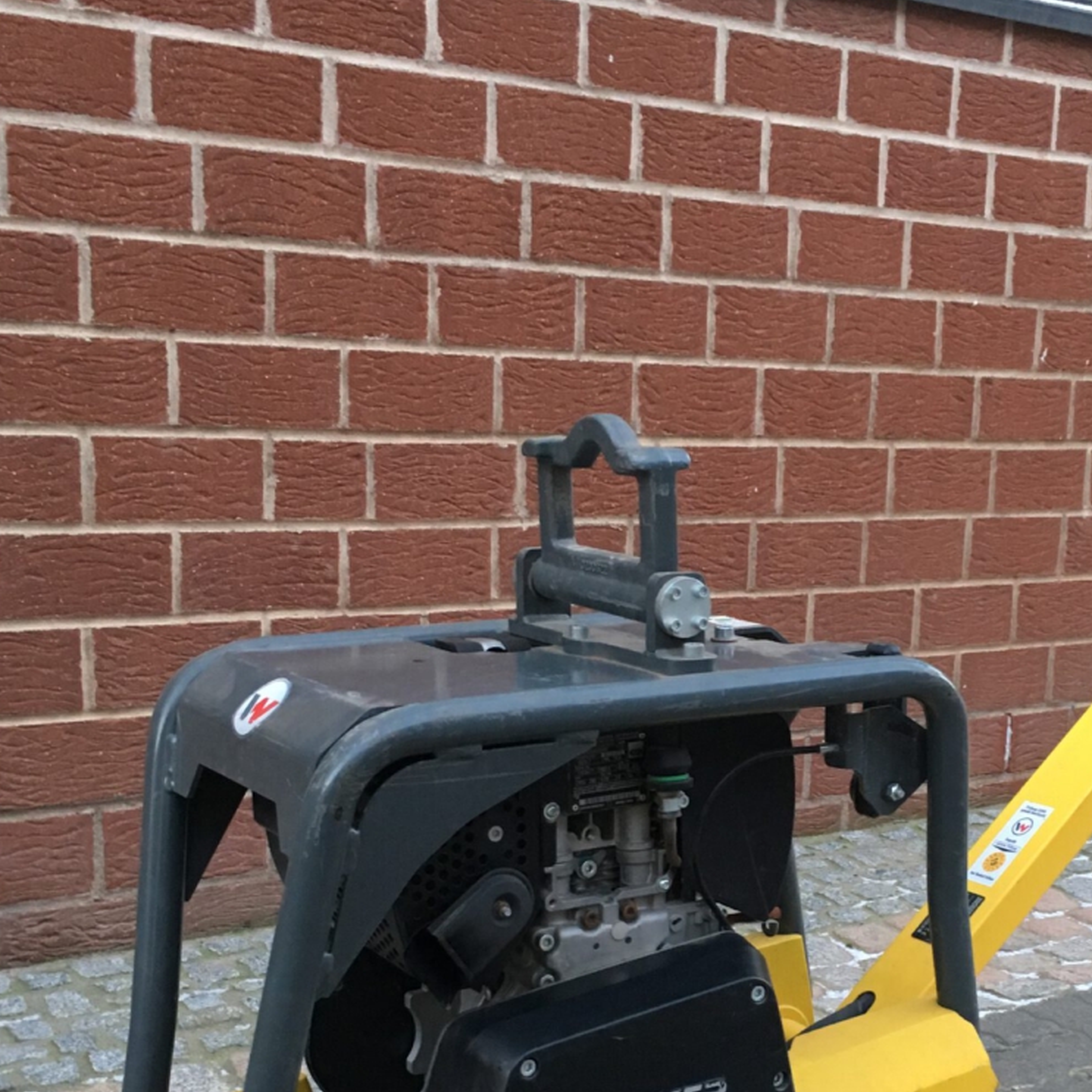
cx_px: 763
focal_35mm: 53
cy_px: 811
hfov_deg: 31.8
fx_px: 1892
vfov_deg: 31.7
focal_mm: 4.15
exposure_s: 1/33
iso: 200
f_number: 2.2
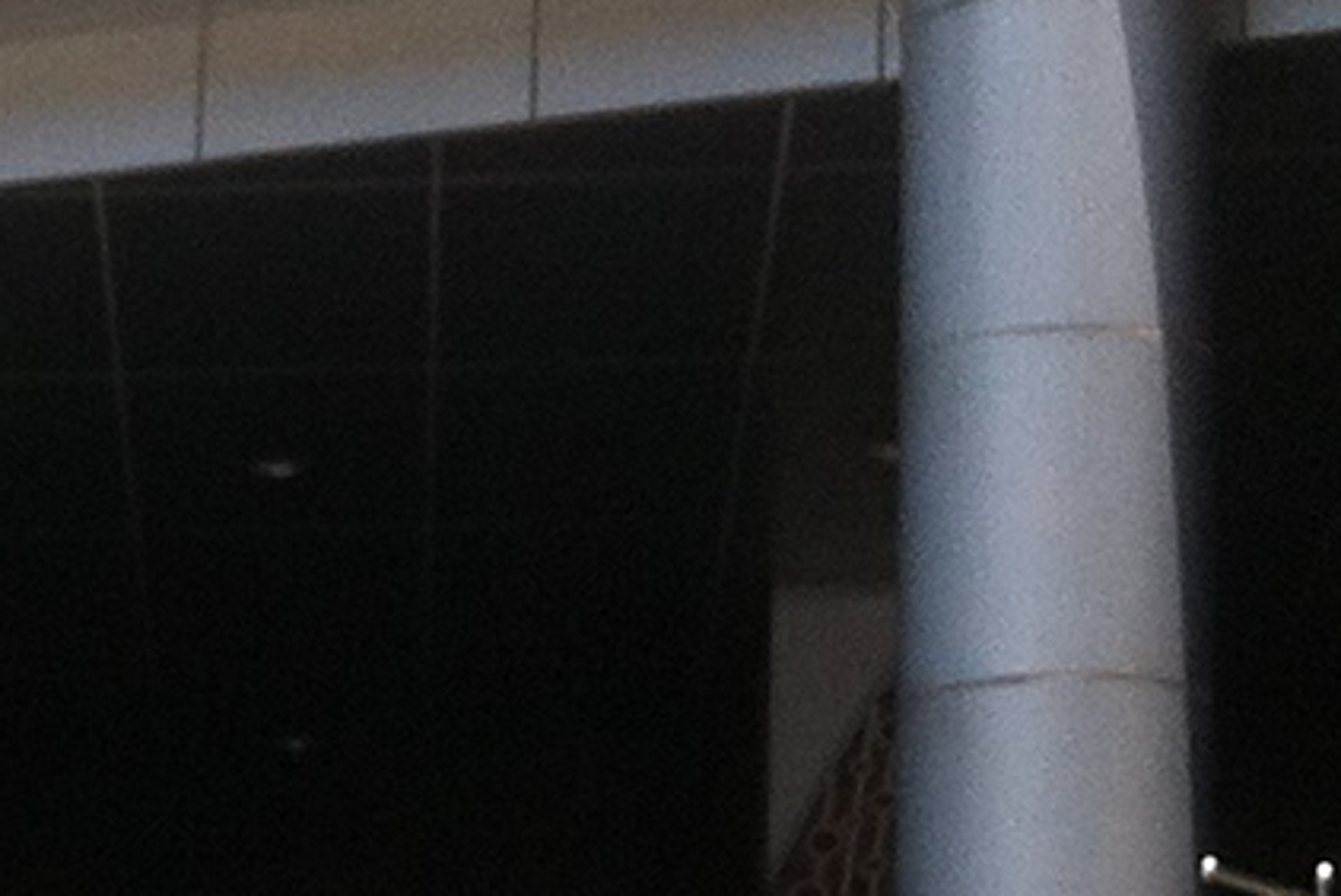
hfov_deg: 8.4
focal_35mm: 223
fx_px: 8312
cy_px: 1277
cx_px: -1894
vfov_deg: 6.1
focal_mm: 3.85
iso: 80
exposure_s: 1/686
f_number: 2.8
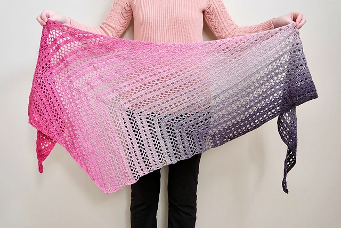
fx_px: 332
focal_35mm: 35
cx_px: 170
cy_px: 114
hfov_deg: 54.4
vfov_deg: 37.9
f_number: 4
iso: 4000
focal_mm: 23.5
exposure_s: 1/100
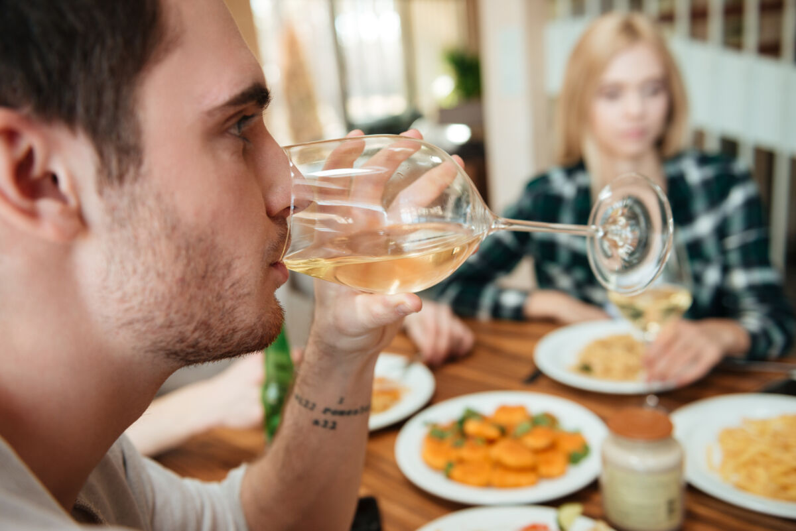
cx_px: 398
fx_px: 708
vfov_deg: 41.1
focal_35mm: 32
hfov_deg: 58.7
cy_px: 266
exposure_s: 1/125
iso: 640
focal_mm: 32
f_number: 3.2
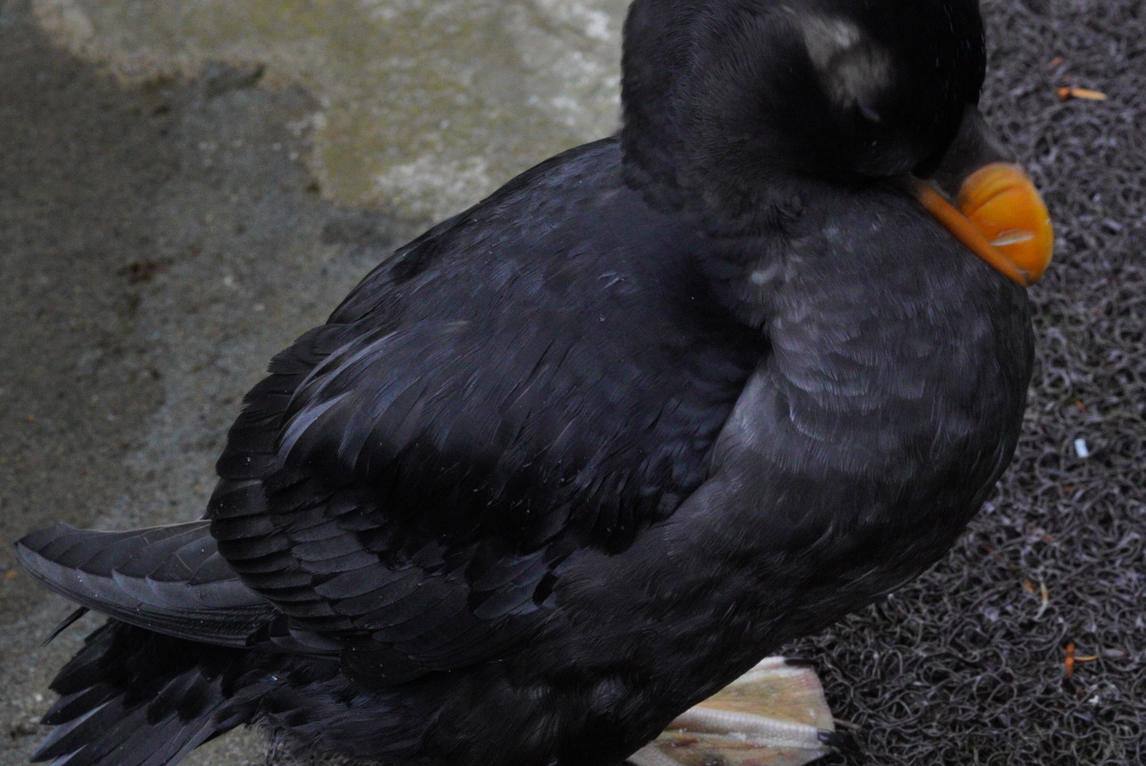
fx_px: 5320
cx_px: 623
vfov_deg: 8.2
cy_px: 293
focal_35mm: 167
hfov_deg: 12.3
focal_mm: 90
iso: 3200
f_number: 13
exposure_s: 1/160
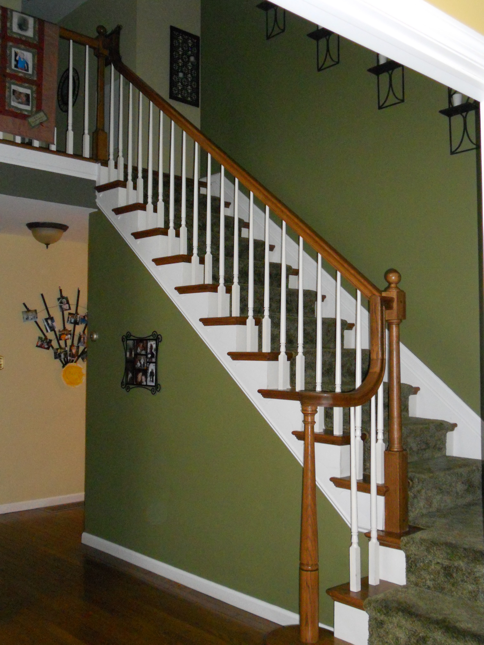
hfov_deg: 37.7
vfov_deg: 49.0
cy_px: 322
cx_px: 242
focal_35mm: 38
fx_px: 708
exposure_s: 1/30
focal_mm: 6.9
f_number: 3.9
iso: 640
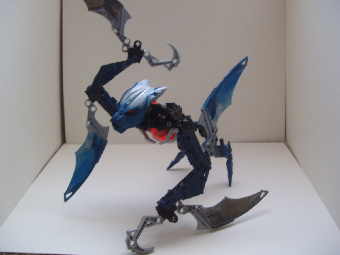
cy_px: 128
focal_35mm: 36
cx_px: 170
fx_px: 354
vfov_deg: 39.7
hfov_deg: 51.4
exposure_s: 1/10
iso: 160
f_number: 2.7
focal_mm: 6
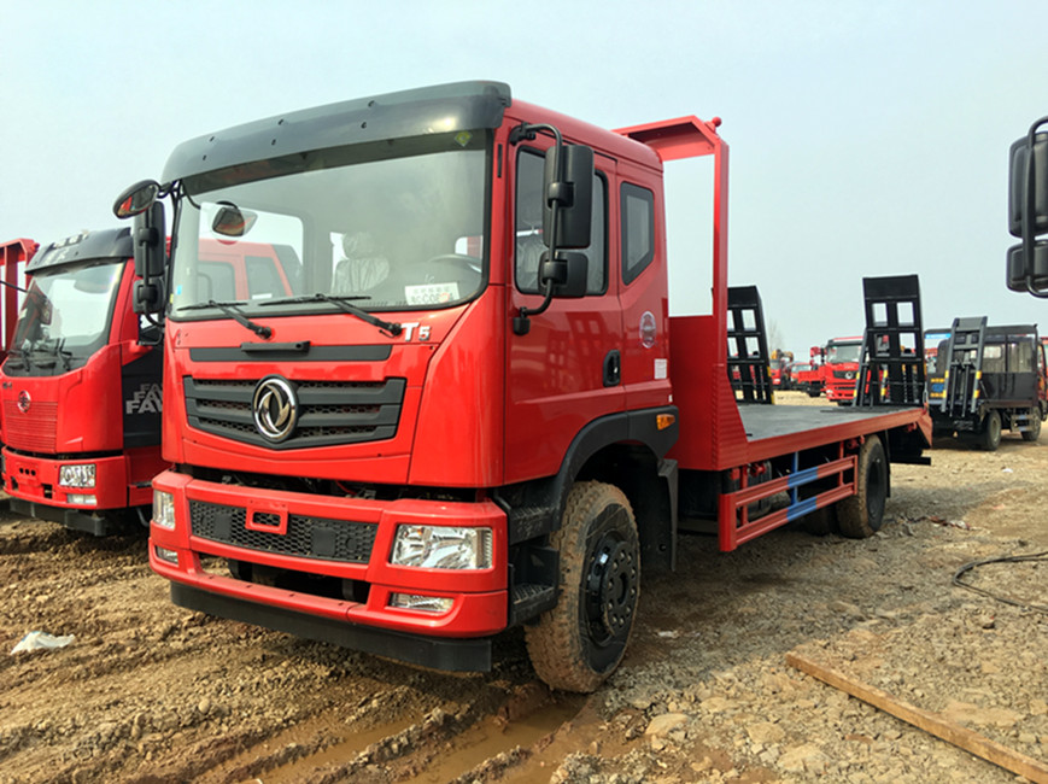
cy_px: 392
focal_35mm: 29
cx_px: 524
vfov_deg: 48.2
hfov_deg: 61.7
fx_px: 877
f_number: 2.2
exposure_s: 1/596
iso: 25
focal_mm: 4.15
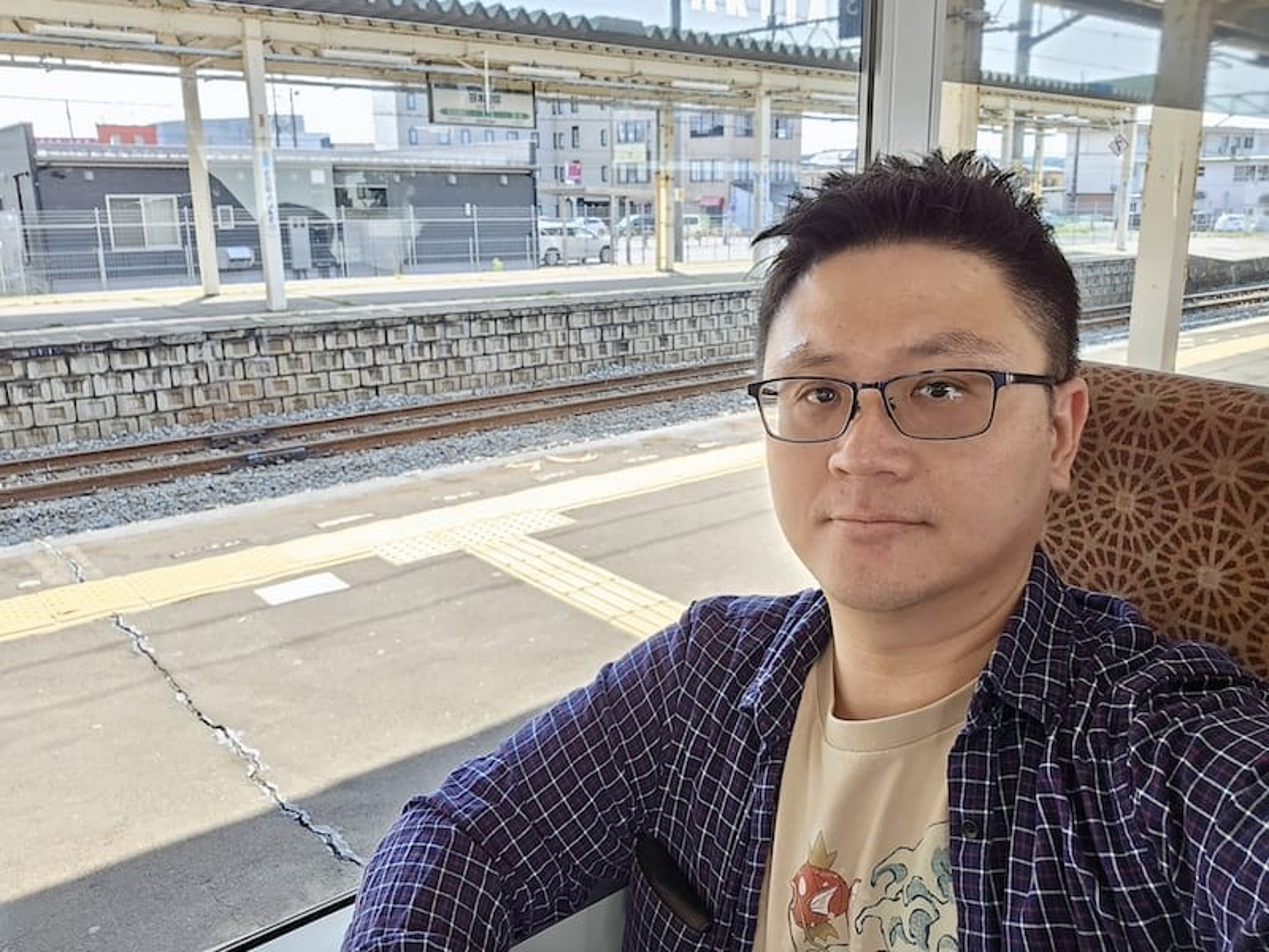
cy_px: 476
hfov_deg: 69.4
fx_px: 916
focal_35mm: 25
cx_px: 634
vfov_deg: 54.9
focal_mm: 3.3
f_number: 2.2
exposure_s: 1/120
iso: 80
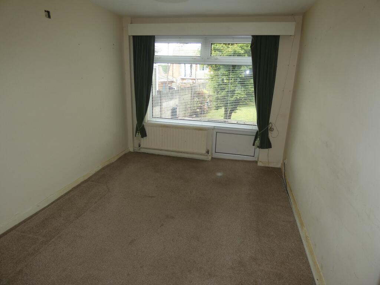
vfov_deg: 66.0
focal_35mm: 20
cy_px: 142
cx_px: 190
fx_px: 220
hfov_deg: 81.7
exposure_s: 1/60
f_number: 2.8
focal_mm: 3.6
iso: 80
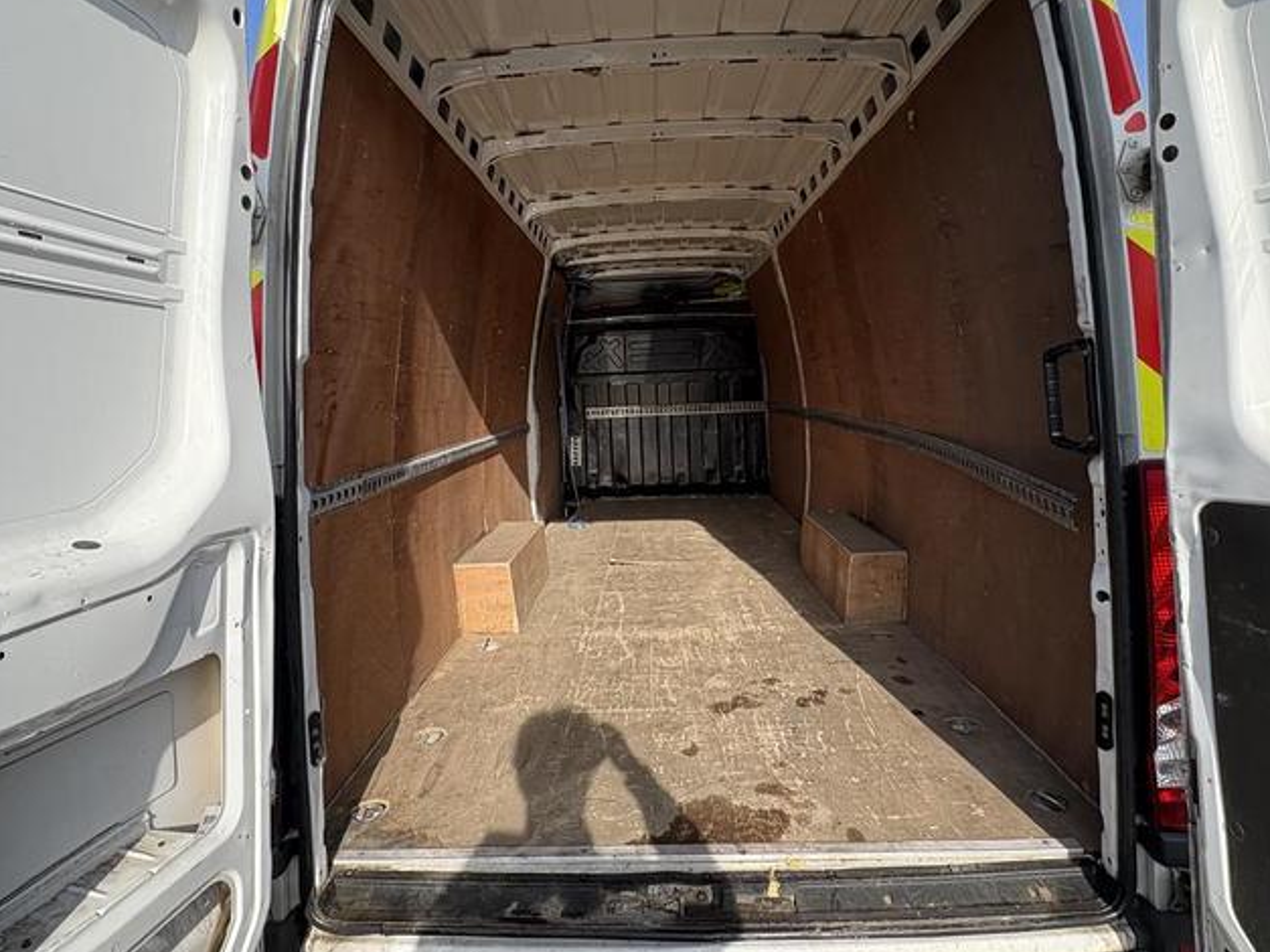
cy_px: 401
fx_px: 734
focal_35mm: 20
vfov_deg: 65.6
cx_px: 628
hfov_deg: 81.8
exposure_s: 1/541
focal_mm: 2.22
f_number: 2.2
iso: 64
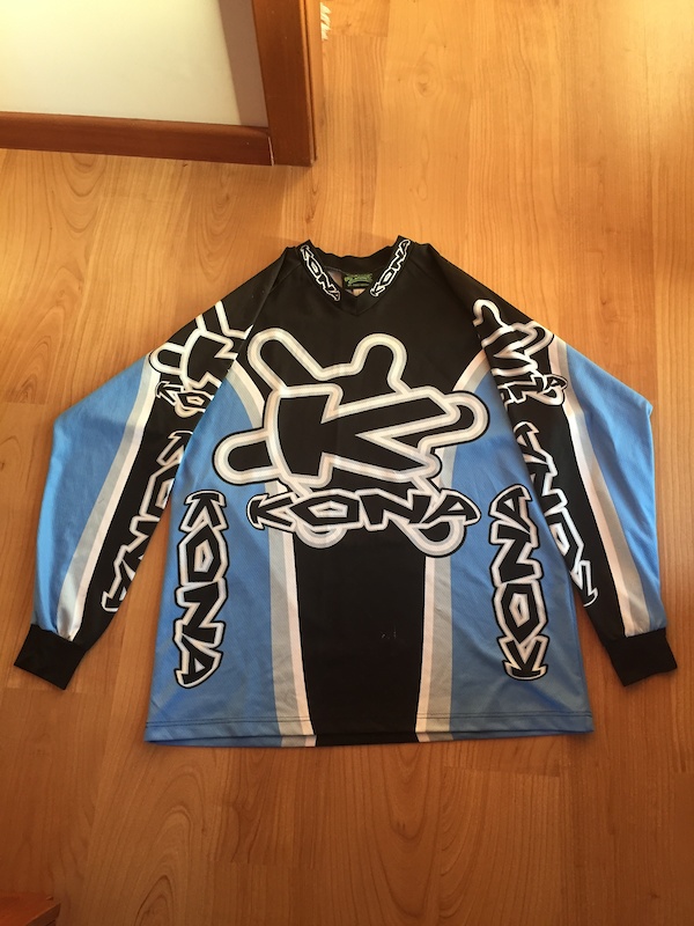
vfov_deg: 61.7
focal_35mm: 29
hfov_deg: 48.2
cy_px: 463
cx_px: 347
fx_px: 775
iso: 64
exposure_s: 1/33
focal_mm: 4.15
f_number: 2.2
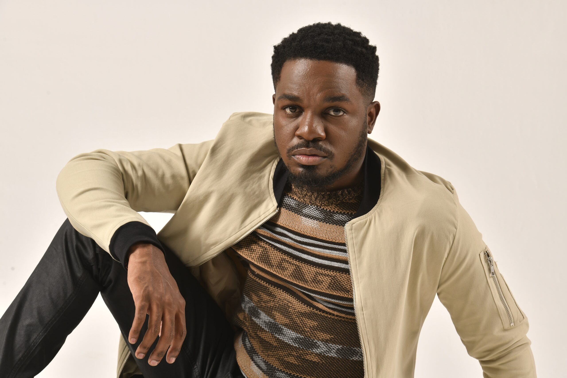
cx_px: 284
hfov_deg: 16.4
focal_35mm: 125
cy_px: 189
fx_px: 1969
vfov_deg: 11.0
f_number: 9
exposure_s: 1/200
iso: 125
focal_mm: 125
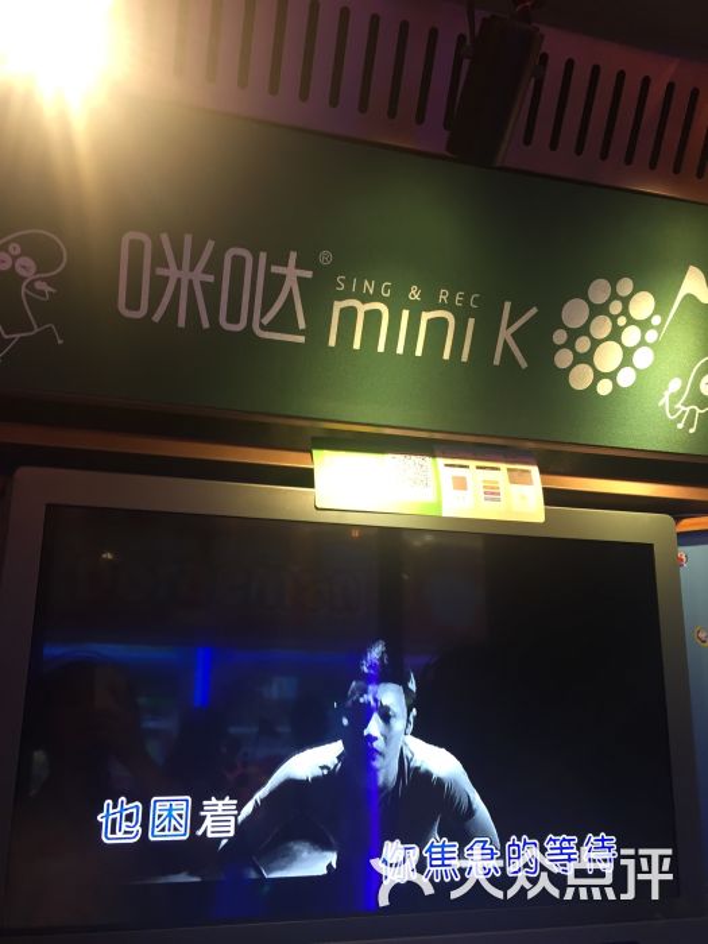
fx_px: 791
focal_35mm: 29
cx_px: 354
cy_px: 472
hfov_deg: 48.2
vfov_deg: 61.7
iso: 80
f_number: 2.2
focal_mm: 4.15
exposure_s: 1/33
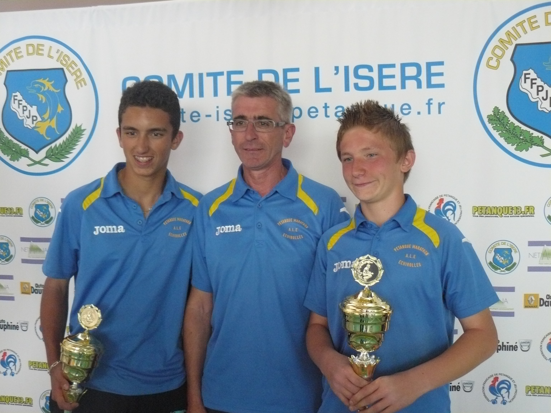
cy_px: 206
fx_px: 621
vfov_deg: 36.8
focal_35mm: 39
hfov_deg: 47.9
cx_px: 276
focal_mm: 6.4
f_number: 2.8
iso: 400
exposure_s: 1/40
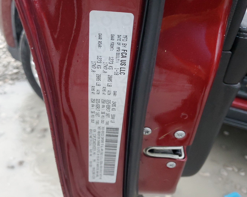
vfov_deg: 48.4
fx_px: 219
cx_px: 118
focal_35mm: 30
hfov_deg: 58.7
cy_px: 109
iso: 188
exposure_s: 1/60.2
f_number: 1.5
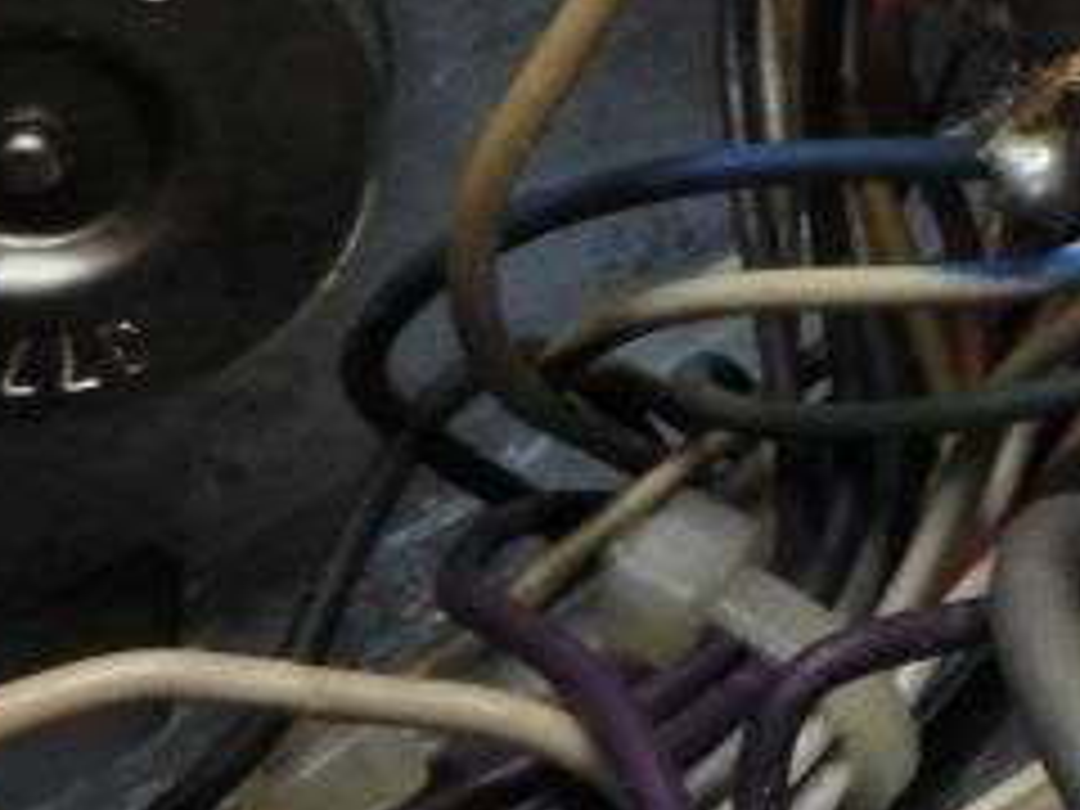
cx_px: 1732
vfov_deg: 17.8
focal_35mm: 80
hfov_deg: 20.1
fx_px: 2496
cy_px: -58
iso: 220
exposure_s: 1/30
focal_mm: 4.3
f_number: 8
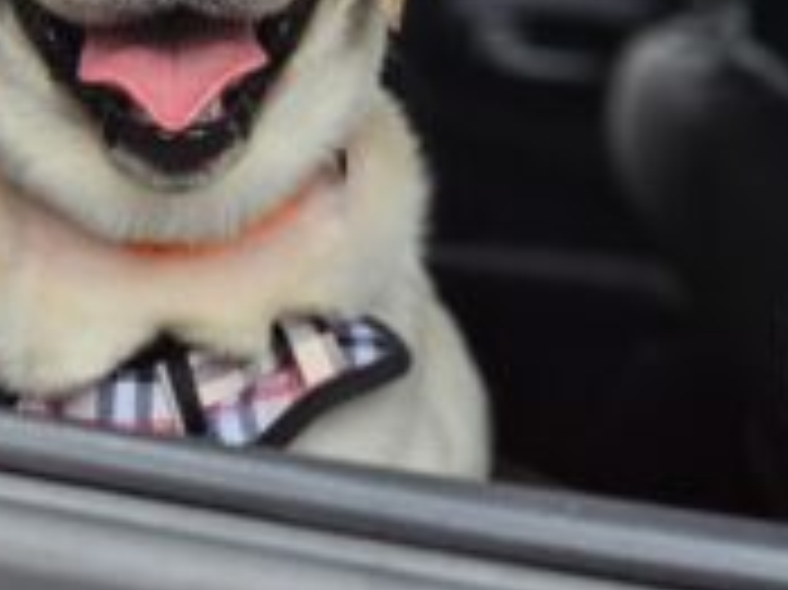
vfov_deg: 18.6
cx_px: 63
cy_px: 261
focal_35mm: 79
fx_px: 1797
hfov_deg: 24.0
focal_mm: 6.3
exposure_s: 1/165
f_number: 1.7
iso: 10
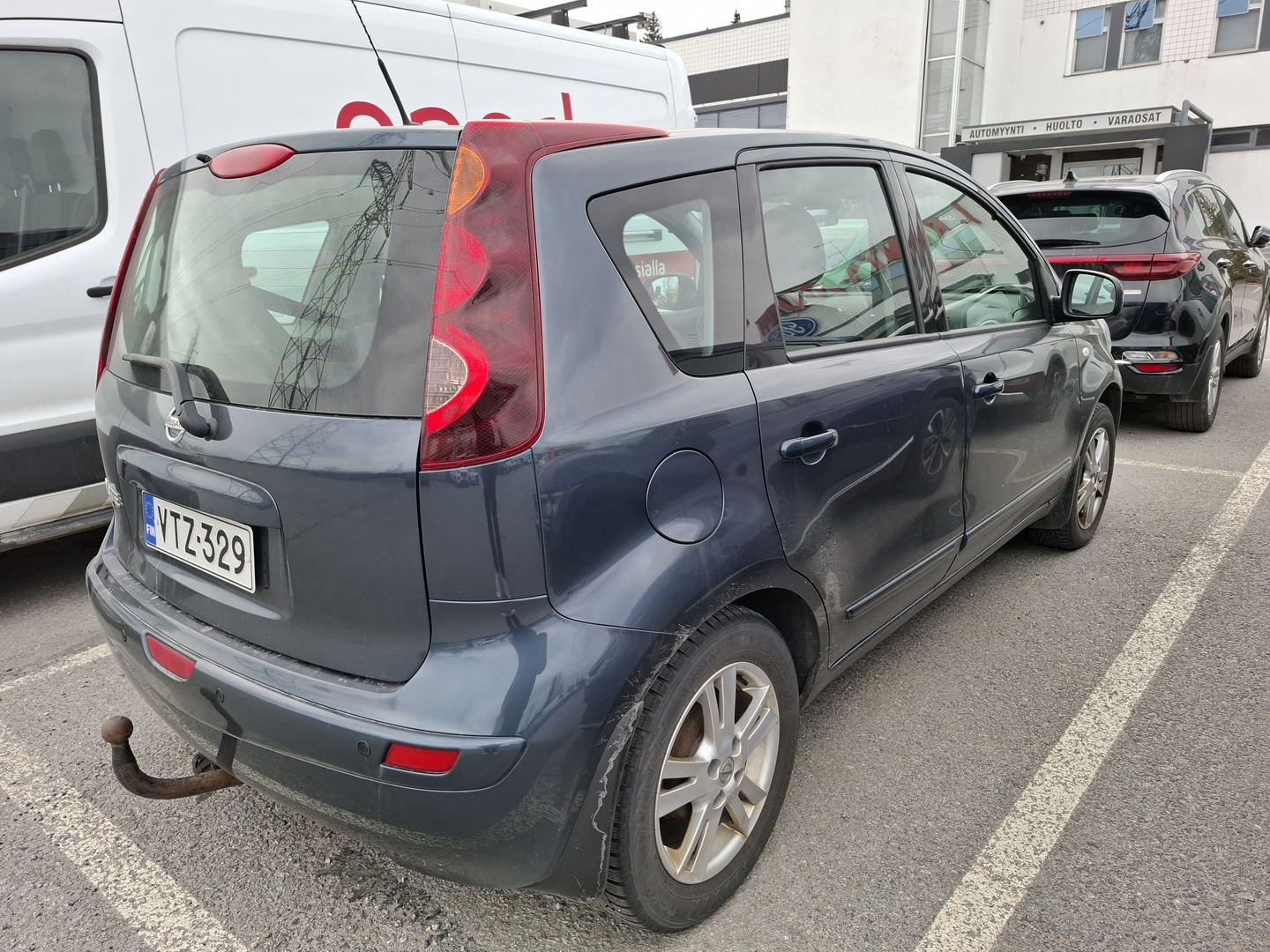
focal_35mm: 23
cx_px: 635
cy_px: 476
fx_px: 844
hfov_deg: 73.9
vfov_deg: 58.9
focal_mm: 5.54
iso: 50
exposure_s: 1/609
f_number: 1.8
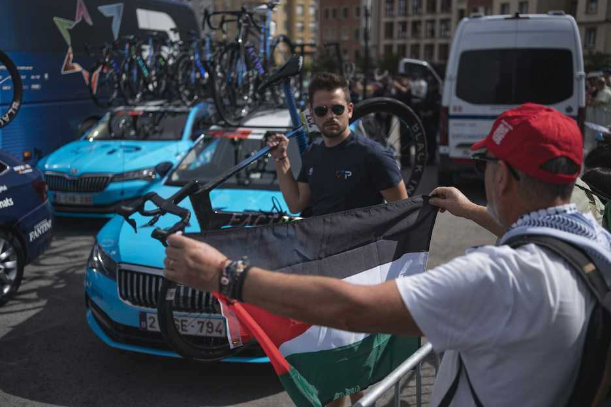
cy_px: 204
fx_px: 594
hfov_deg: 54.4
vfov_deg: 37.9
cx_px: 306
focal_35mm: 35
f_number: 2.2
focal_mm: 35
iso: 100
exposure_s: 1/4000
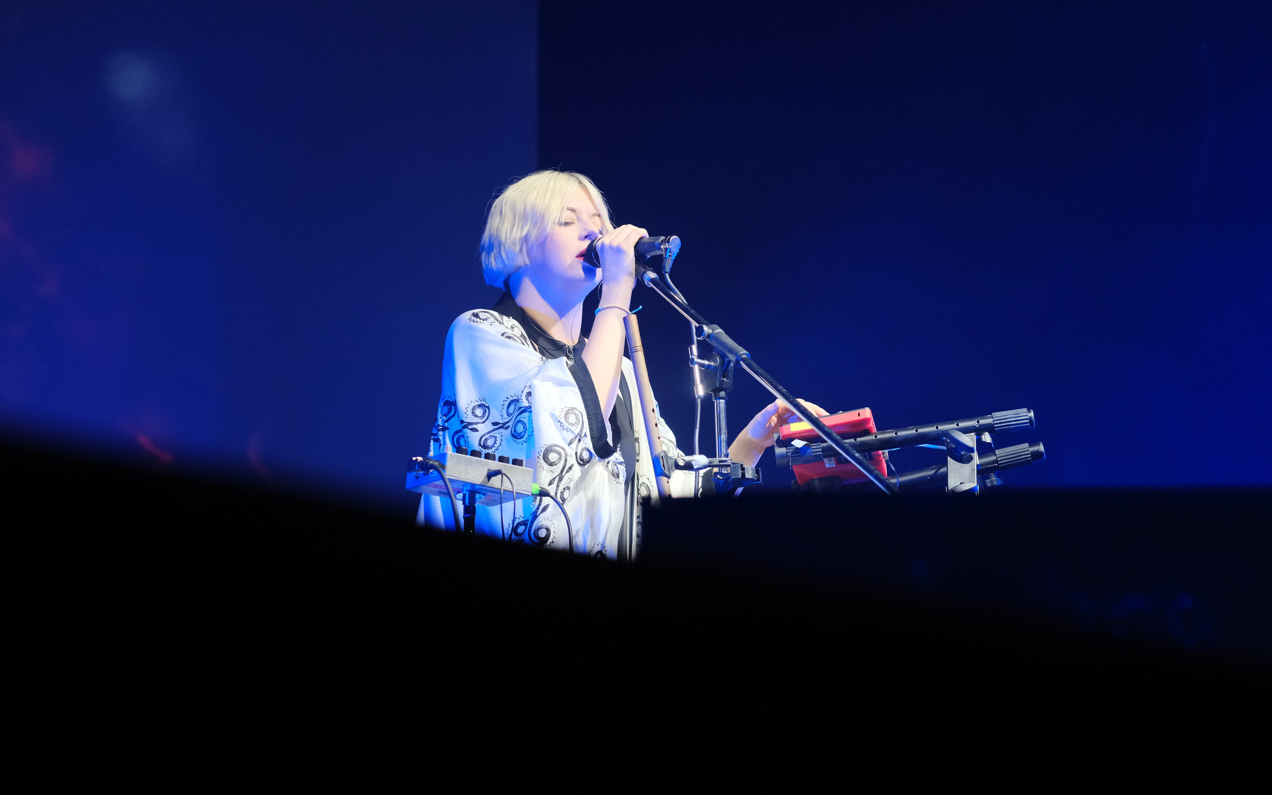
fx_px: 2981
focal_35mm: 86
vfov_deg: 15.2
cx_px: 638
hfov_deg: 24.1
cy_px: 419
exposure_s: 1/100
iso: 1600
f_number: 2.8
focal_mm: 56
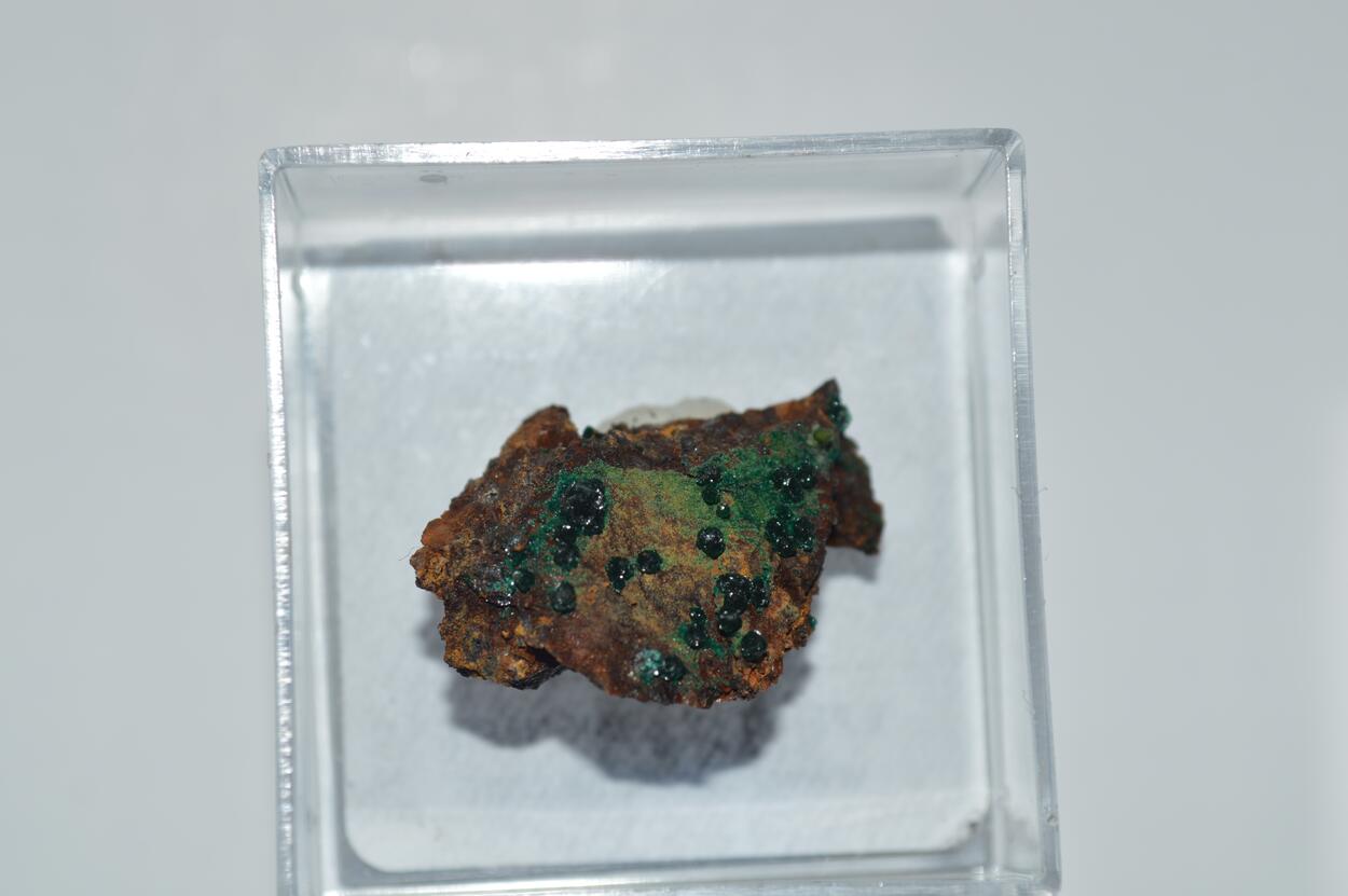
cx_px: 674
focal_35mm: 82
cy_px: 448
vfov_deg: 16.5
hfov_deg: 24.6
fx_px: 3086
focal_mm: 55
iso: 100
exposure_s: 1/60
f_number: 8
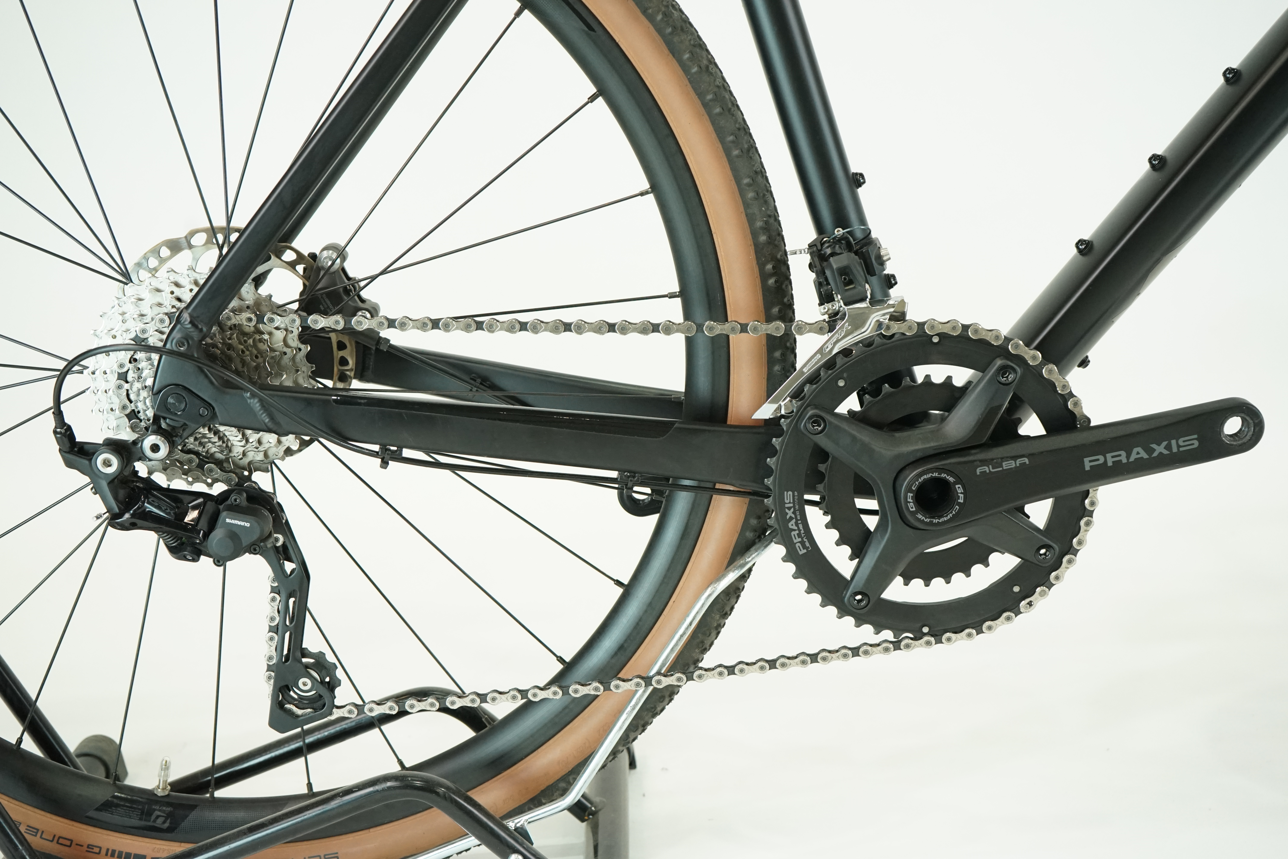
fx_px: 1574
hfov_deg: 44.5
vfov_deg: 30.5
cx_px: 644
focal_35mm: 44
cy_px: 430
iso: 2500
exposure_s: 1/200
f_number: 6.3
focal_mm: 44
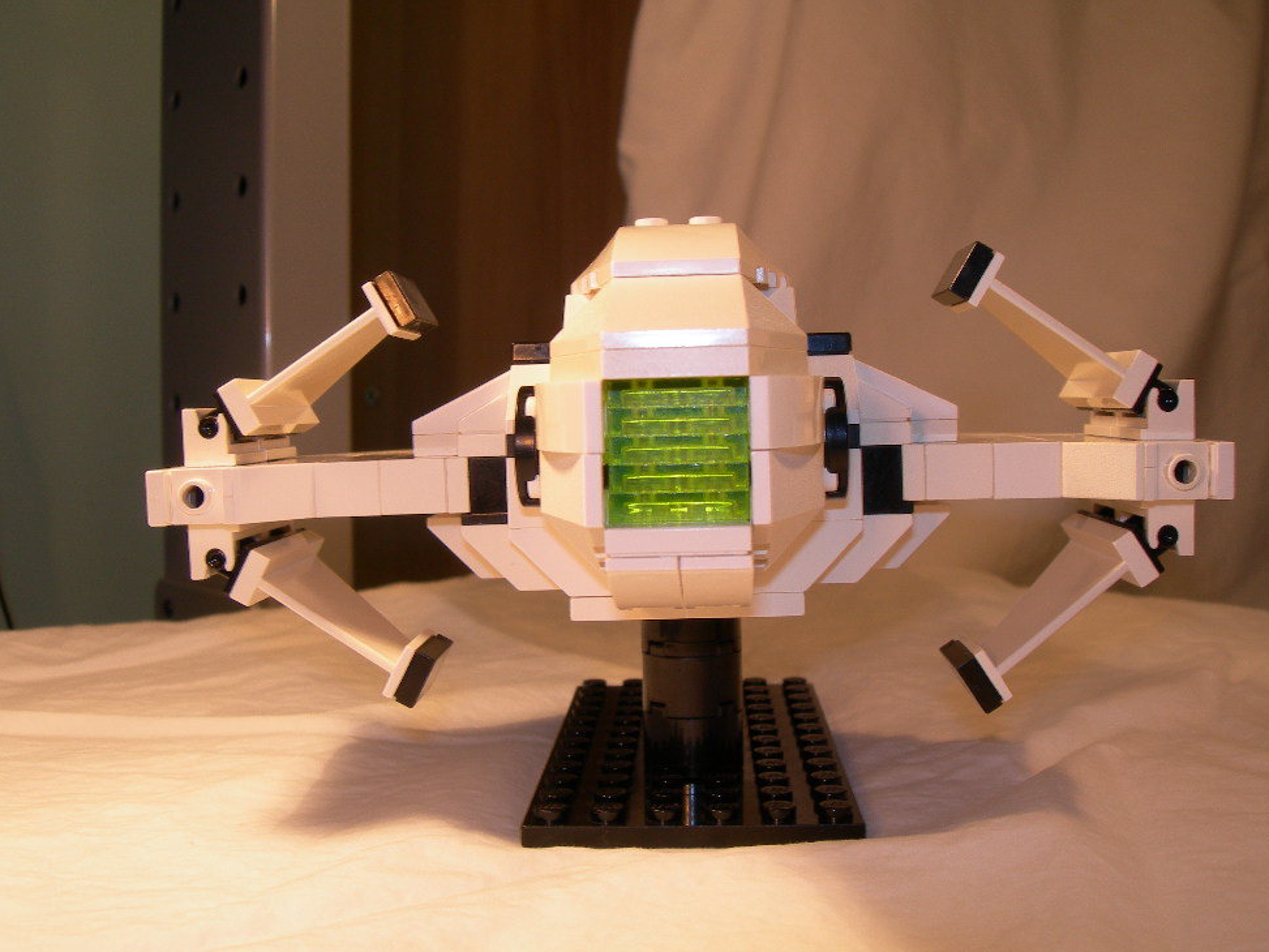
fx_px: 1467
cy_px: 468
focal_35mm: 40
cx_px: 606
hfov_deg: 46.8
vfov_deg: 36.0
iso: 50
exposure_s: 1/30
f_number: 4.8
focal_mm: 7.8
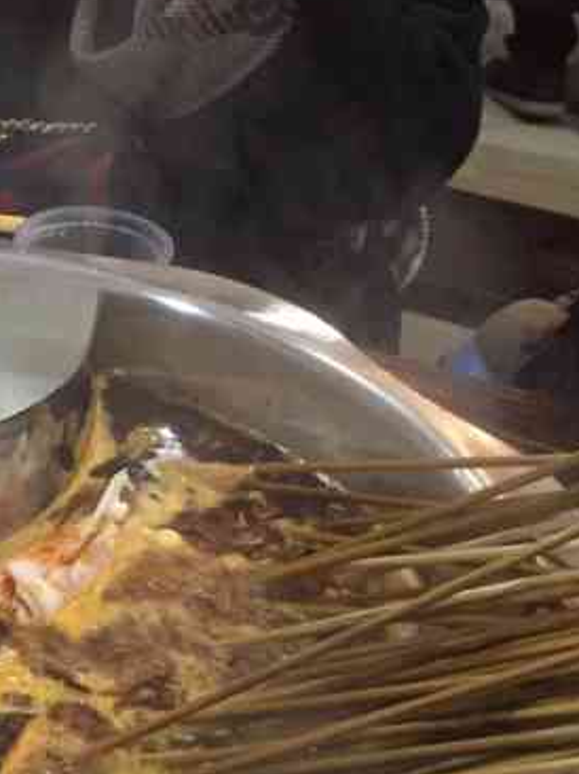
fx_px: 1652
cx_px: -25
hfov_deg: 19.2
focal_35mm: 74
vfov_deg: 25.9
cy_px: 614
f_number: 2.2
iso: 250
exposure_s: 1/25
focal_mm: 4.15
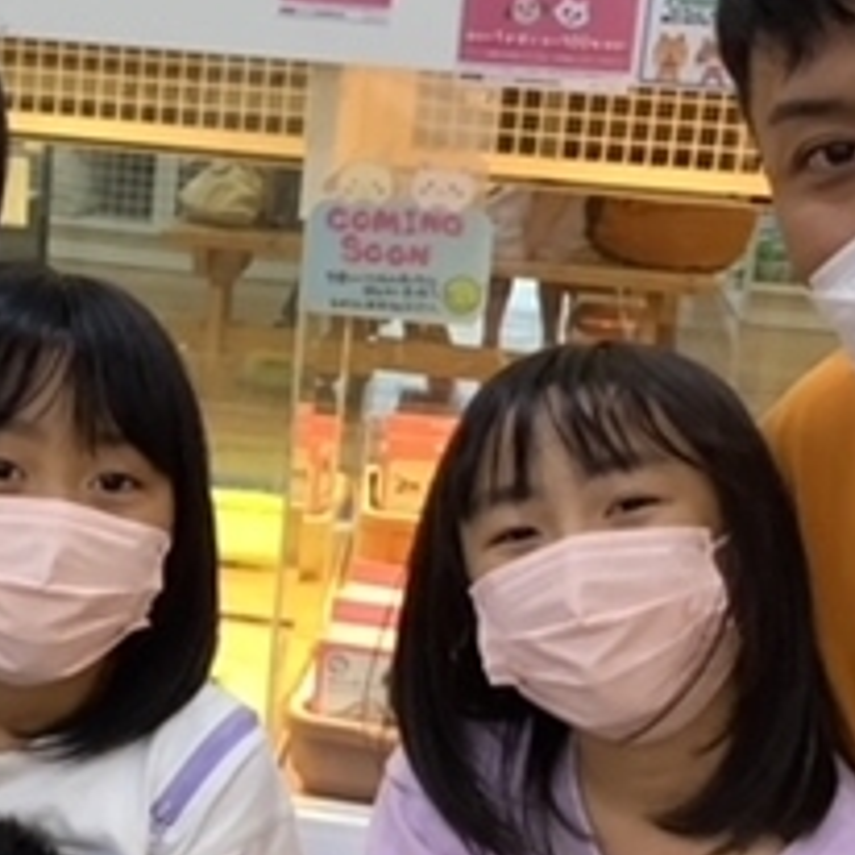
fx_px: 2236
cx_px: 116
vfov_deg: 21.6
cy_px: 390
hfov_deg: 21.3
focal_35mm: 80
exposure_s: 1/50
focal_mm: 3.3
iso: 125
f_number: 2.4
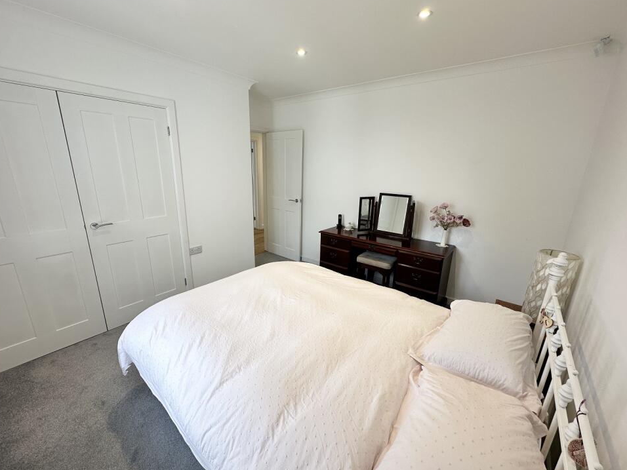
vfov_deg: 81.7
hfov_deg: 98.2
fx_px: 272
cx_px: 306
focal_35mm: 15
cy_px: 242
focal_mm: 2.22
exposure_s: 1/100
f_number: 2.2
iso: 50
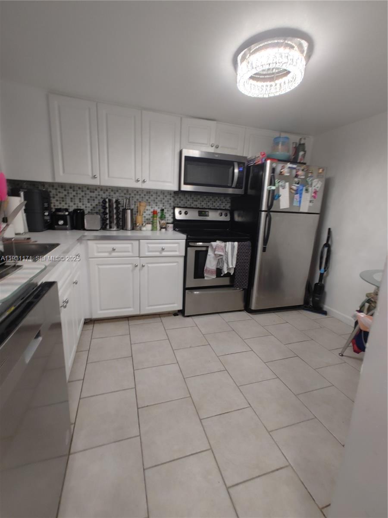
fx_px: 224
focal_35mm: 15
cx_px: 194
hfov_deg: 81.7
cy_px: 259
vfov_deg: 98.2
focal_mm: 1.78
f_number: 1.9
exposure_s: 1/30
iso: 100
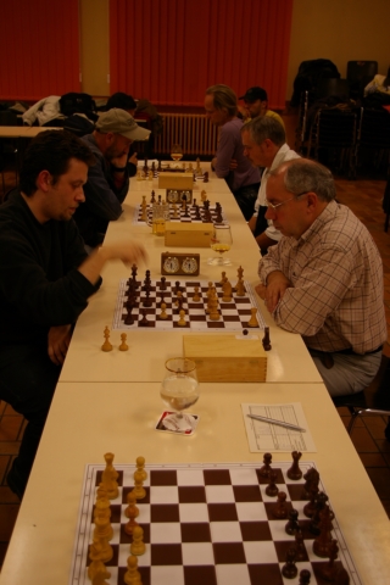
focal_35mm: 39
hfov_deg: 34.2
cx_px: 195
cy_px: 292
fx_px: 634
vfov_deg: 49.6
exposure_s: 1/20
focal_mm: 26
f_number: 4
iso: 200
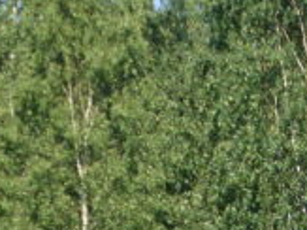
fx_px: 7143
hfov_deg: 2.5
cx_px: 344
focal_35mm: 806
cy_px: 329
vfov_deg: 1.8
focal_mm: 31.3
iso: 100
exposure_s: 1/320
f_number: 5.4
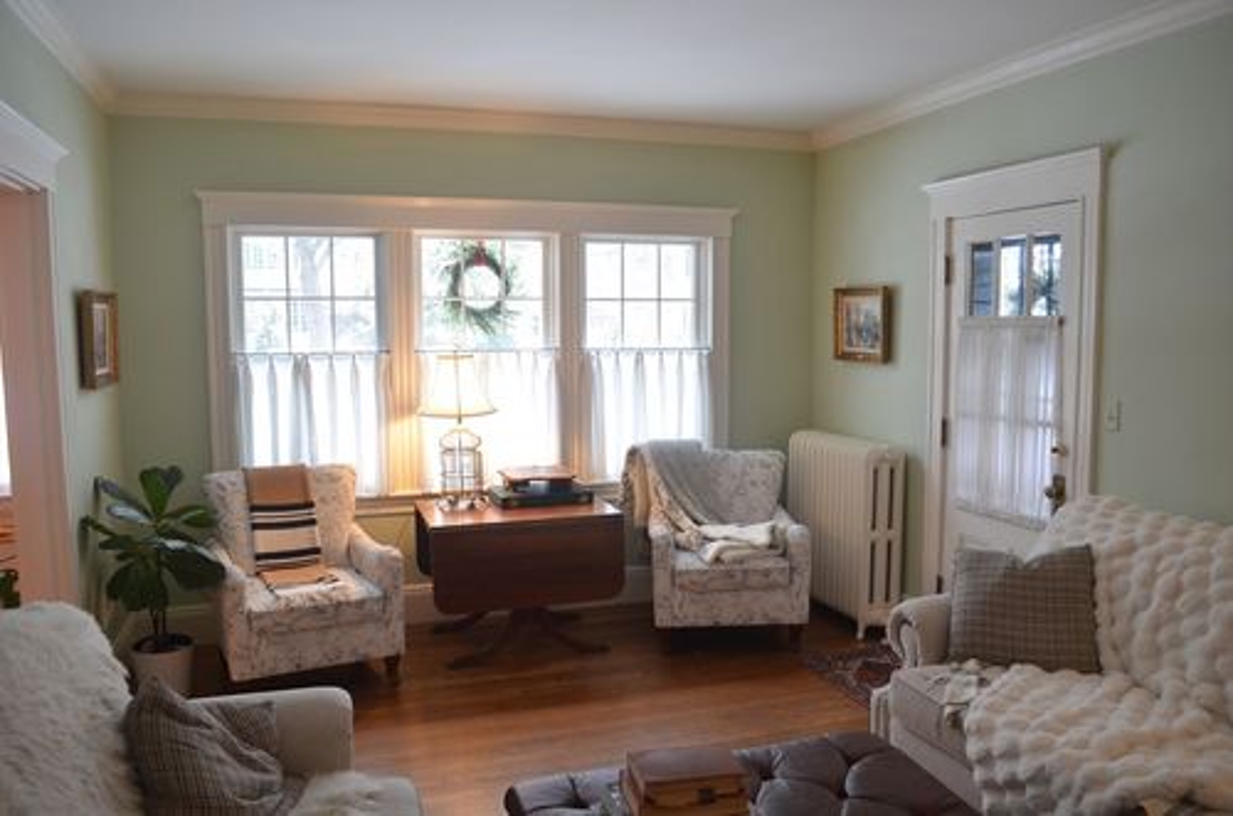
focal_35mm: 27
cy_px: 408
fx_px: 923
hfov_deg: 67.5
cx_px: 616
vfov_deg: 47.7
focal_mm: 18
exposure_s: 1/50
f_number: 3.5
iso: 800
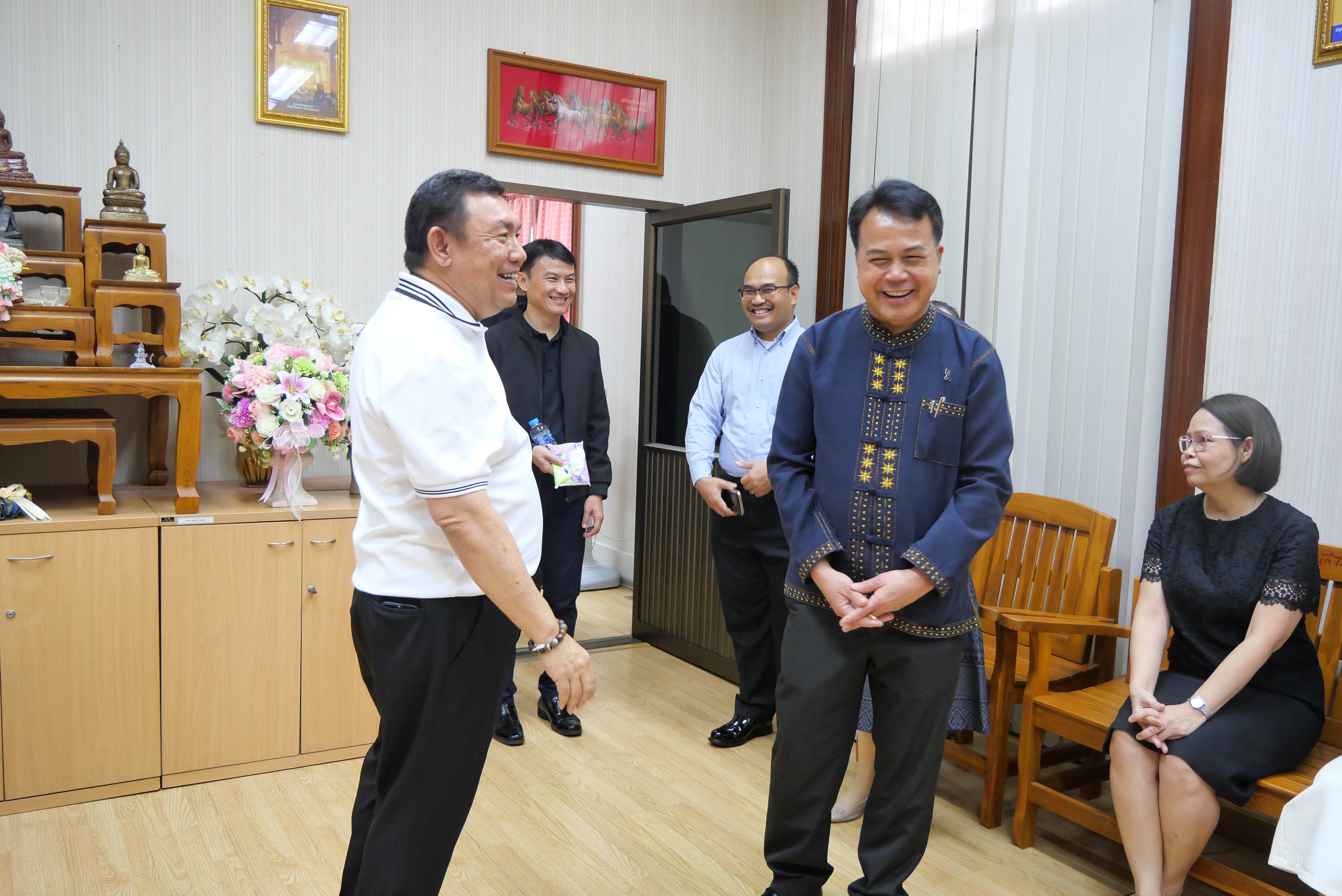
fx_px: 1082
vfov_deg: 45.0
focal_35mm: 29
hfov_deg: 63.6
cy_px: 448
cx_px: 671
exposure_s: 1/40
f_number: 3.6
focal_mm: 14
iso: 1600
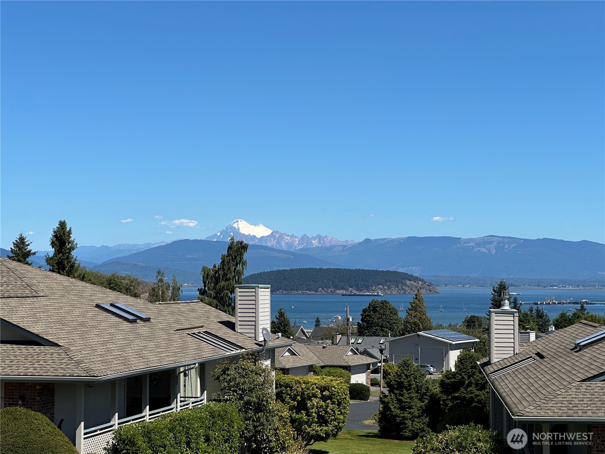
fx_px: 1346
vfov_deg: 19.1
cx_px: 302
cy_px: 227
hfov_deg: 25.3
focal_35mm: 77
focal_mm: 9
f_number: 2.8
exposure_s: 1/1004
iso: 32
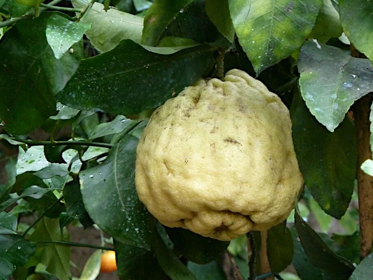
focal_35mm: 278
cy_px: 165
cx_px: 214
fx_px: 2996
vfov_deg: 5.3
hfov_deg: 7.1
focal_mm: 34.4
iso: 400
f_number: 4.6
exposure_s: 1/50
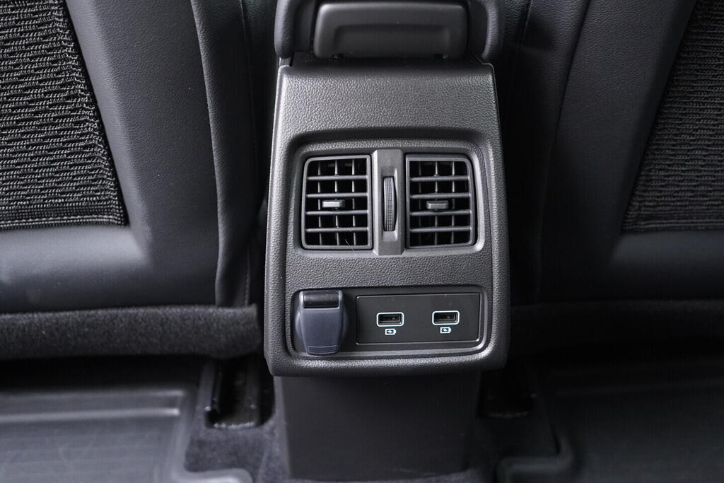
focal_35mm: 36
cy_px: 242
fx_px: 724
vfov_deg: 36.9
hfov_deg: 53.1
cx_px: 362
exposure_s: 1/40
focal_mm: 24
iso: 2500
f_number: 2.8
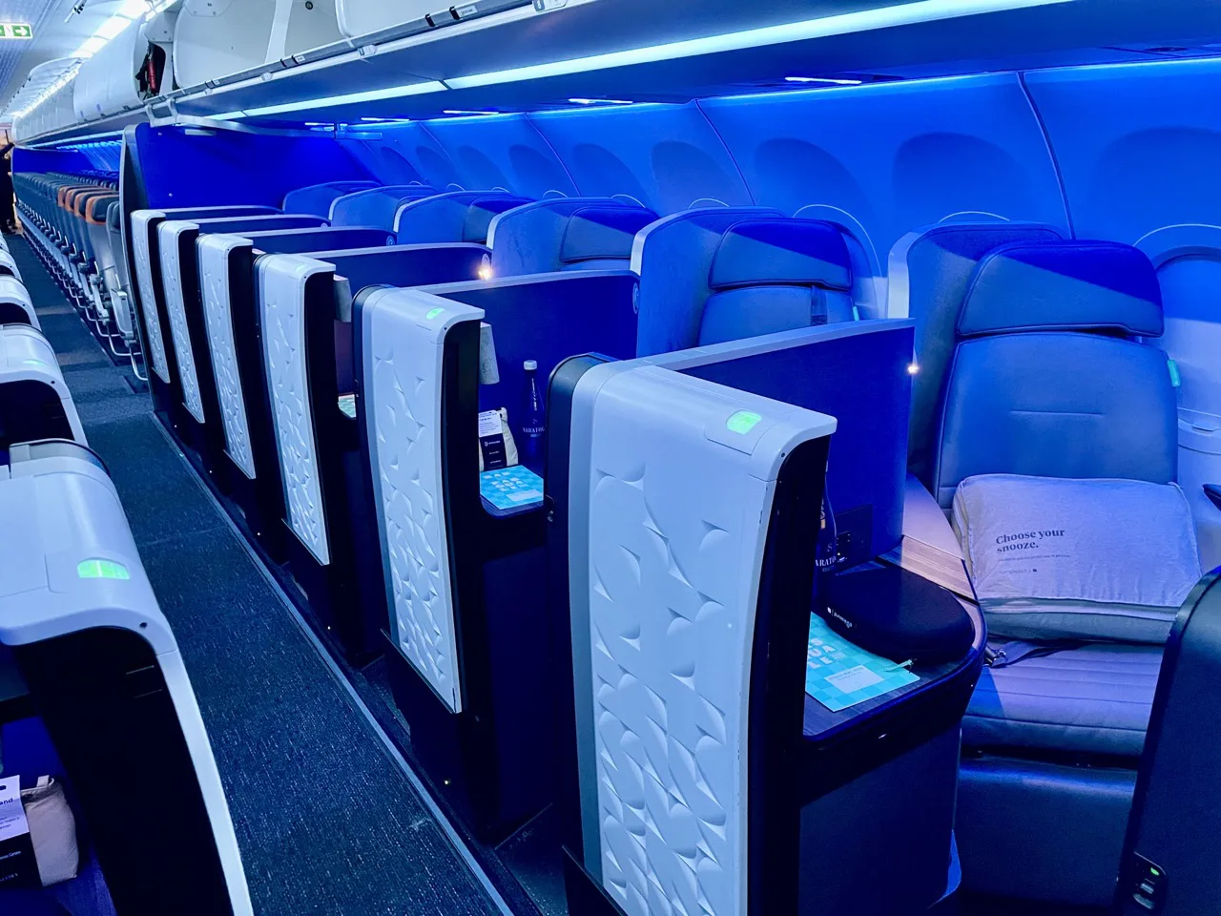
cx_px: 610
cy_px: 458
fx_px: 917
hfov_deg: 67.3
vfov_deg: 53.1
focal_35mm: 26
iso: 500
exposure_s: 1/46
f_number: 1.6
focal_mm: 4.2
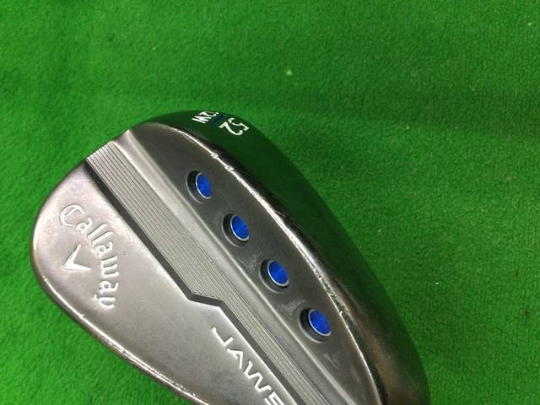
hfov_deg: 58.4
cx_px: 270
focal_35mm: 31
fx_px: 484
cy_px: 202
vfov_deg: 45.4
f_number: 2.4
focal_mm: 3.3
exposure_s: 1/30
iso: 80
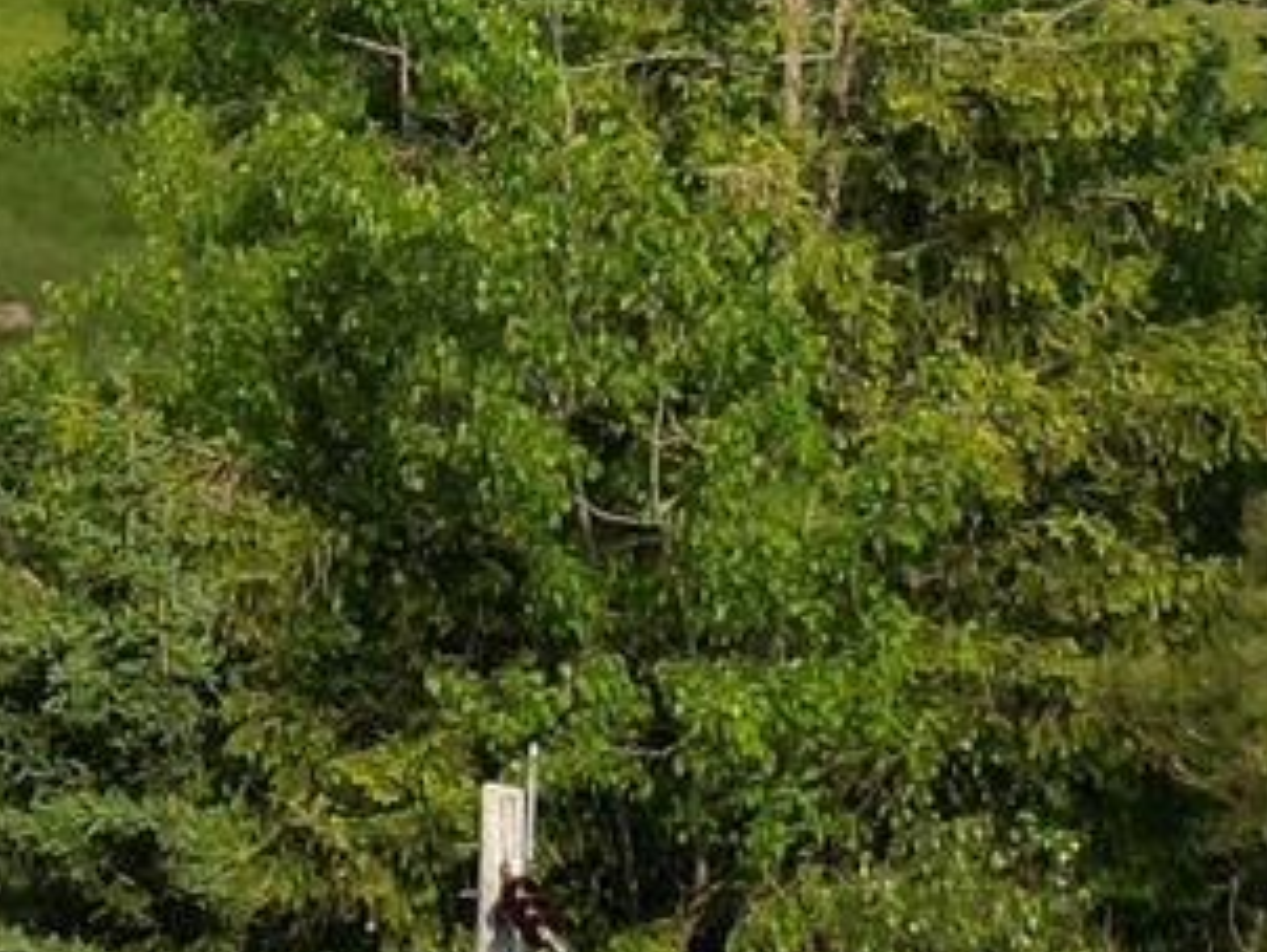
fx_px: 5861
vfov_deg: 8.7
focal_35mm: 160
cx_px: 369
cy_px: -1044
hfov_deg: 12.3
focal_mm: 6.72
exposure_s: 1/2500
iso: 100
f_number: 1.7
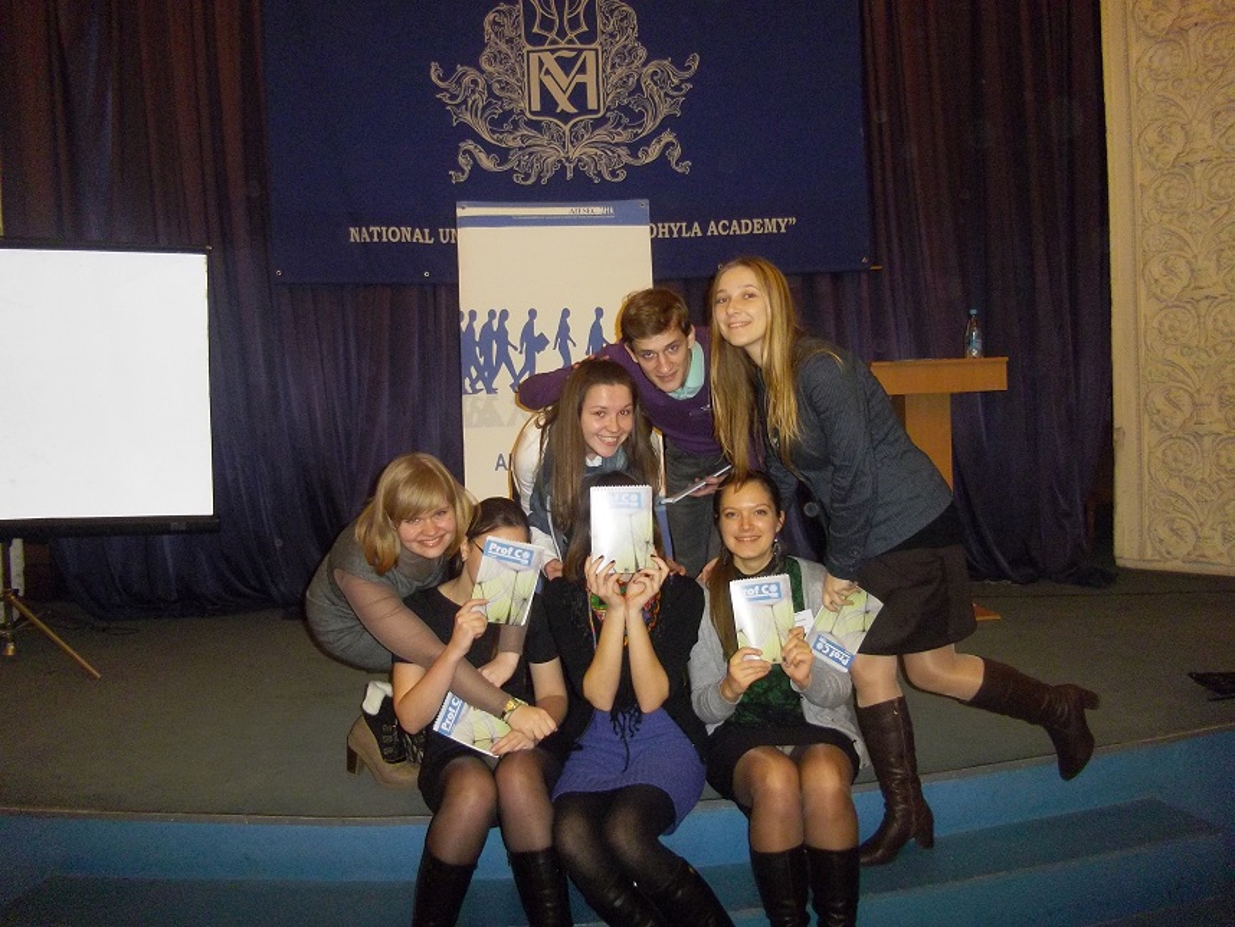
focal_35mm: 27
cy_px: 464
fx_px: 964
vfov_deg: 51.4
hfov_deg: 65.3
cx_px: 618
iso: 292
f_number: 3.2
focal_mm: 4.9
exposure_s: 1/50
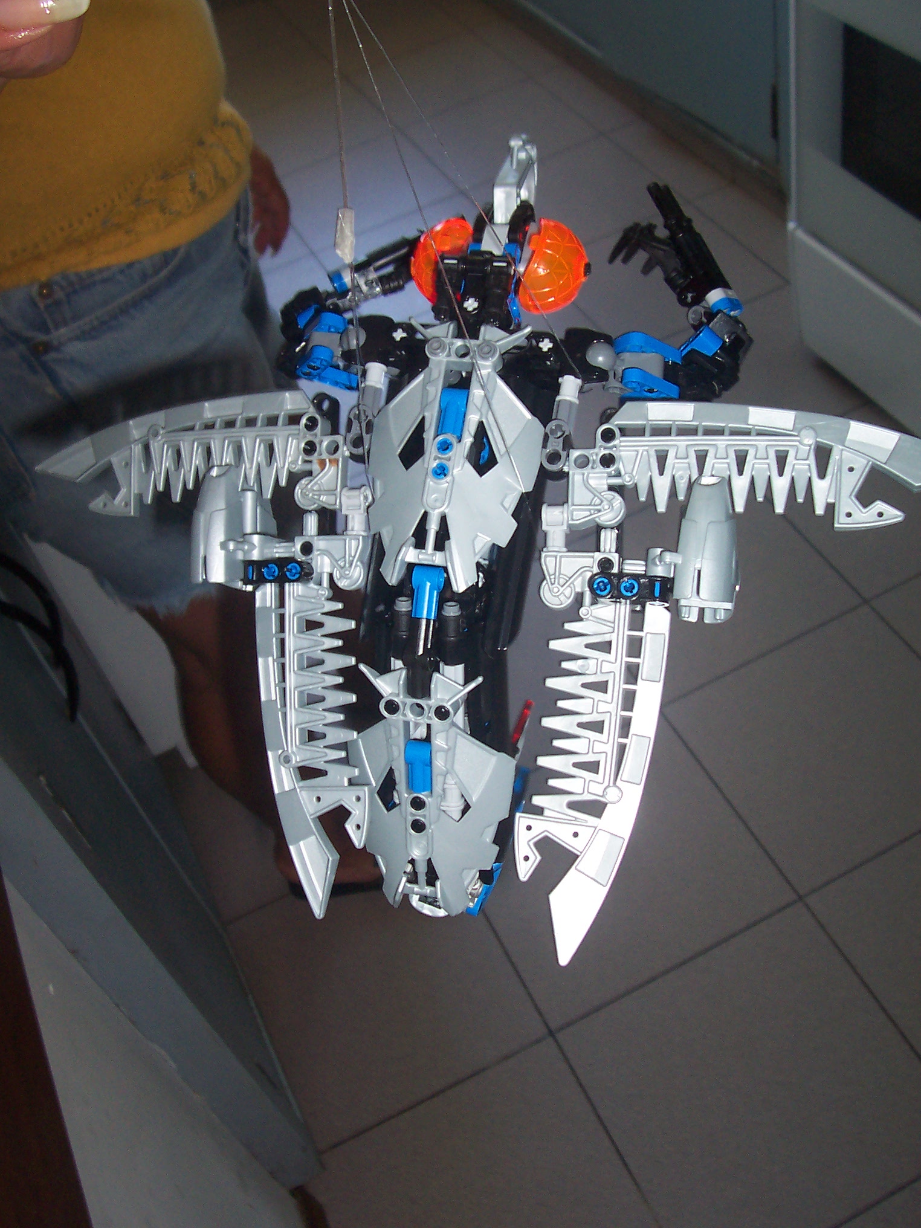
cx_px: 460
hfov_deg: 38.7
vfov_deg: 50.1
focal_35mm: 37
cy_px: 614
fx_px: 1313
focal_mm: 5.6
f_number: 2.8
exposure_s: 1/60
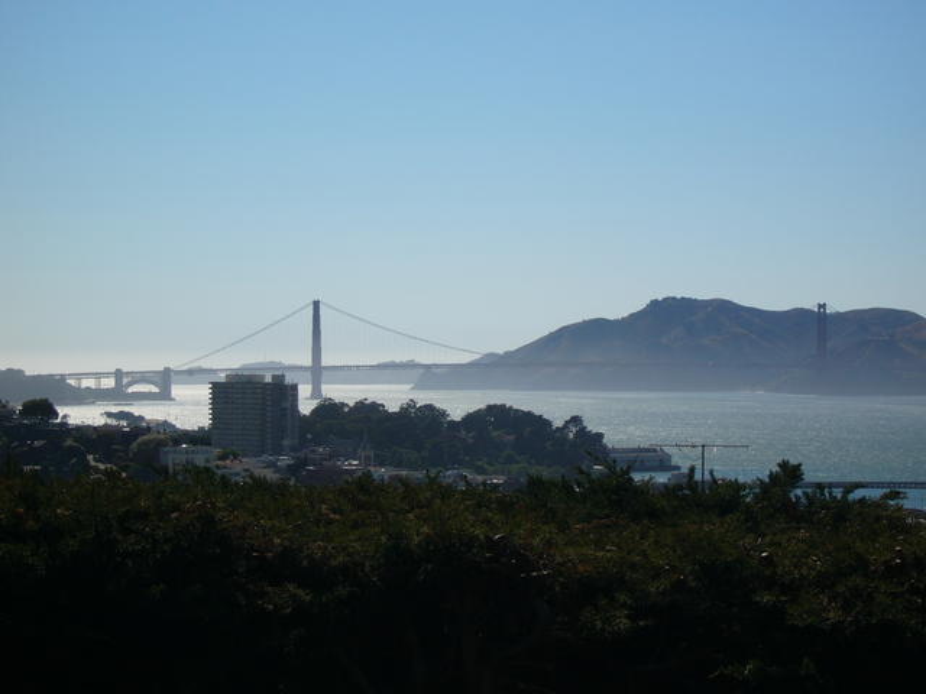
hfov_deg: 18.7
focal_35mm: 105
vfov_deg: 14.1
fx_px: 2809
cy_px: 347
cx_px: 463
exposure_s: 1/125
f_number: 14
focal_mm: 17.4
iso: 50
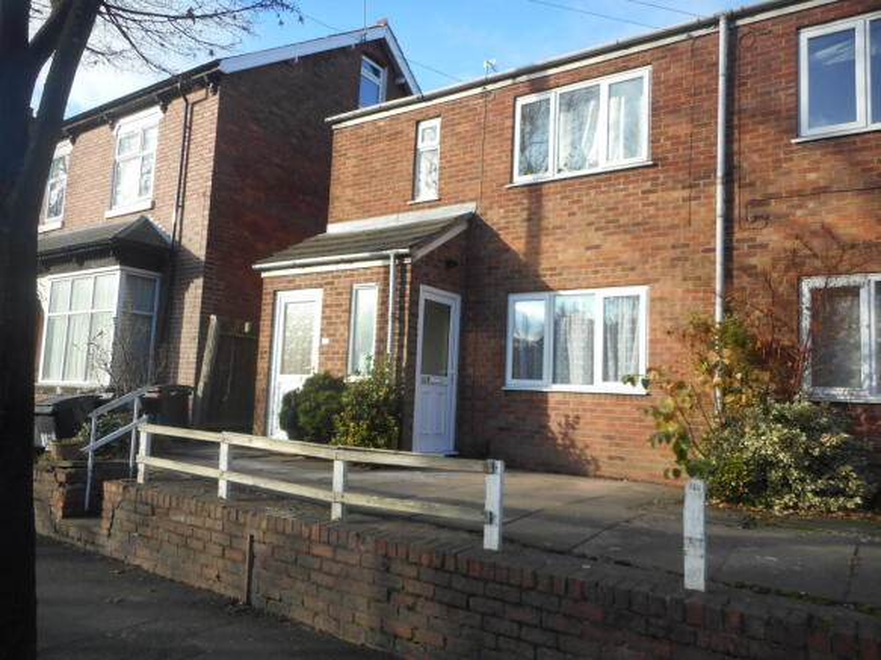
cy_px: 330
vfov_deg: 54.9
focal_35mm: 25
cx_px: 440
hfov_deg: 69.4
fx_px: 636
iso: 80
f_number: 3.7
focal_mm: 4.5
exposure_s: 1/200
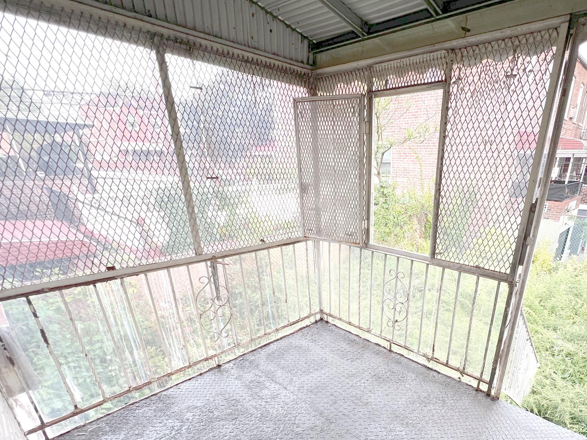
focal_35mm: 18
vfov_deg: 69.0
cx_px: 371
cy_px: 302
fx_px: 305
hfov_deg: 85.8
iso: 80
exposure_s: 1/99
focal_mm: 1.57
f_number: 1.8
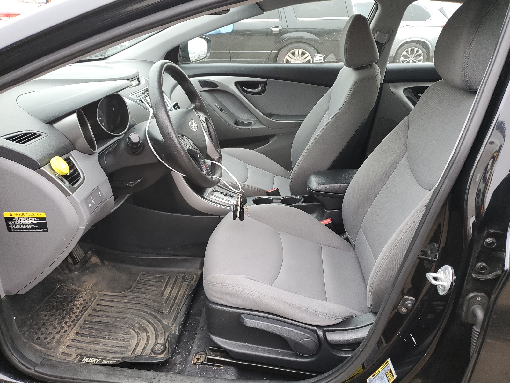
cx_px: 255
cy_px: 192
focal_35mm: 26
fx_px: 383
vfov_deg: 53.1
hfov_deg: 67.3
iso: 95
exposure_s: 1/60.2
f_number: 1.5
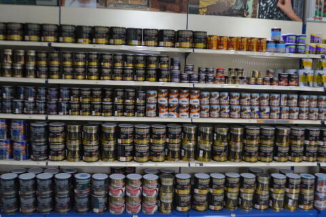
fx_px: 326
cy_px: 108
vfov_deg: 36.9
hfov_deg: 53.1
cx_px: 163
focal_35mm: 36
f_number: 4
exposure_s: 1/60
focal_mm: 24
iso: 1250
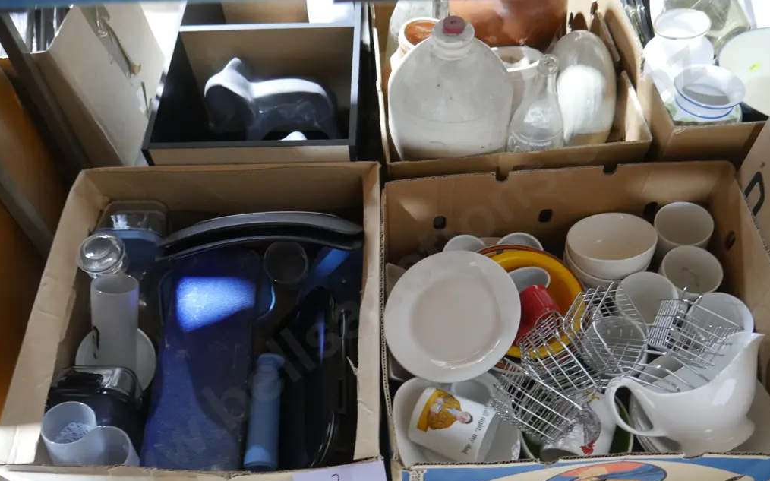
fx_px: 629
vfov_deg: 41.6
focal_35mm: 30
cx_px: 387
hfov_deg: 62.9
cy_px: 291
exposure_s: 1/30
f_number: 3.5
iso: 3200
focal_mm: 14
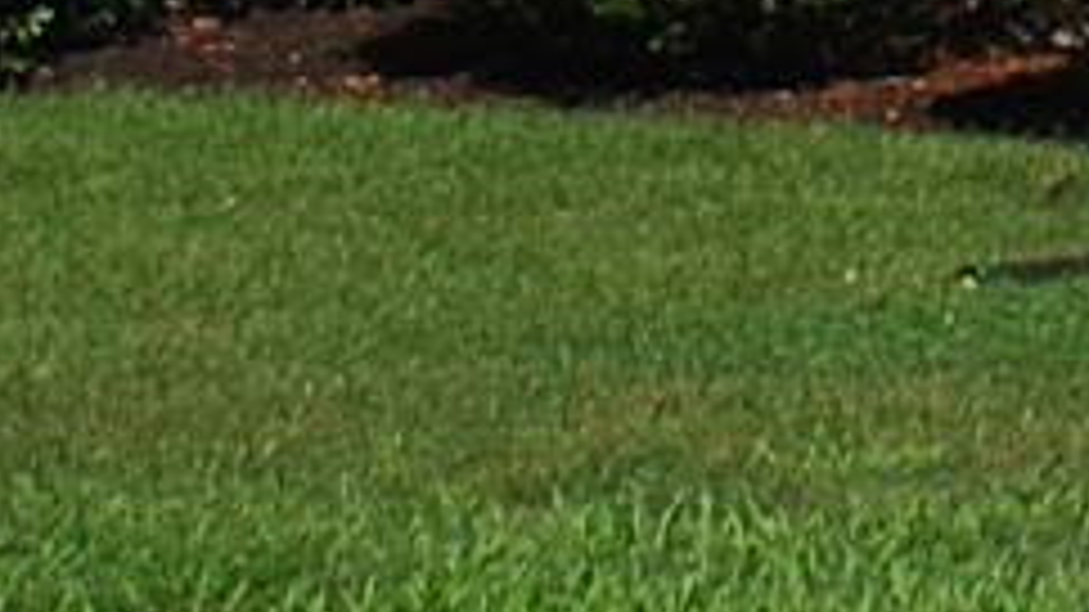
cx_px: 3798
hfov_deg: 4.1
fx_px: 14550
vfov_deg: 2.3
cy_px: -2196
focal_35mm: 504
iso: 100
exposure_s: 1/320
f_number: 9
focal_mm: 40
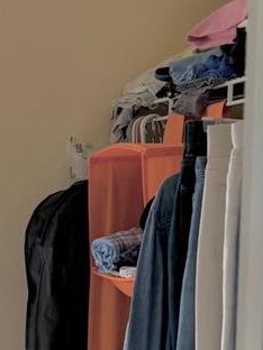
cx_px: -339
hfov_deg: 10.9
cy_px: 303
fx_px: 1195
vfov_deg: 16.5
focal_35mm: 118
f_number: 1.78
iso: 100
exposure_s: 1/426
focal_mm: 6.76
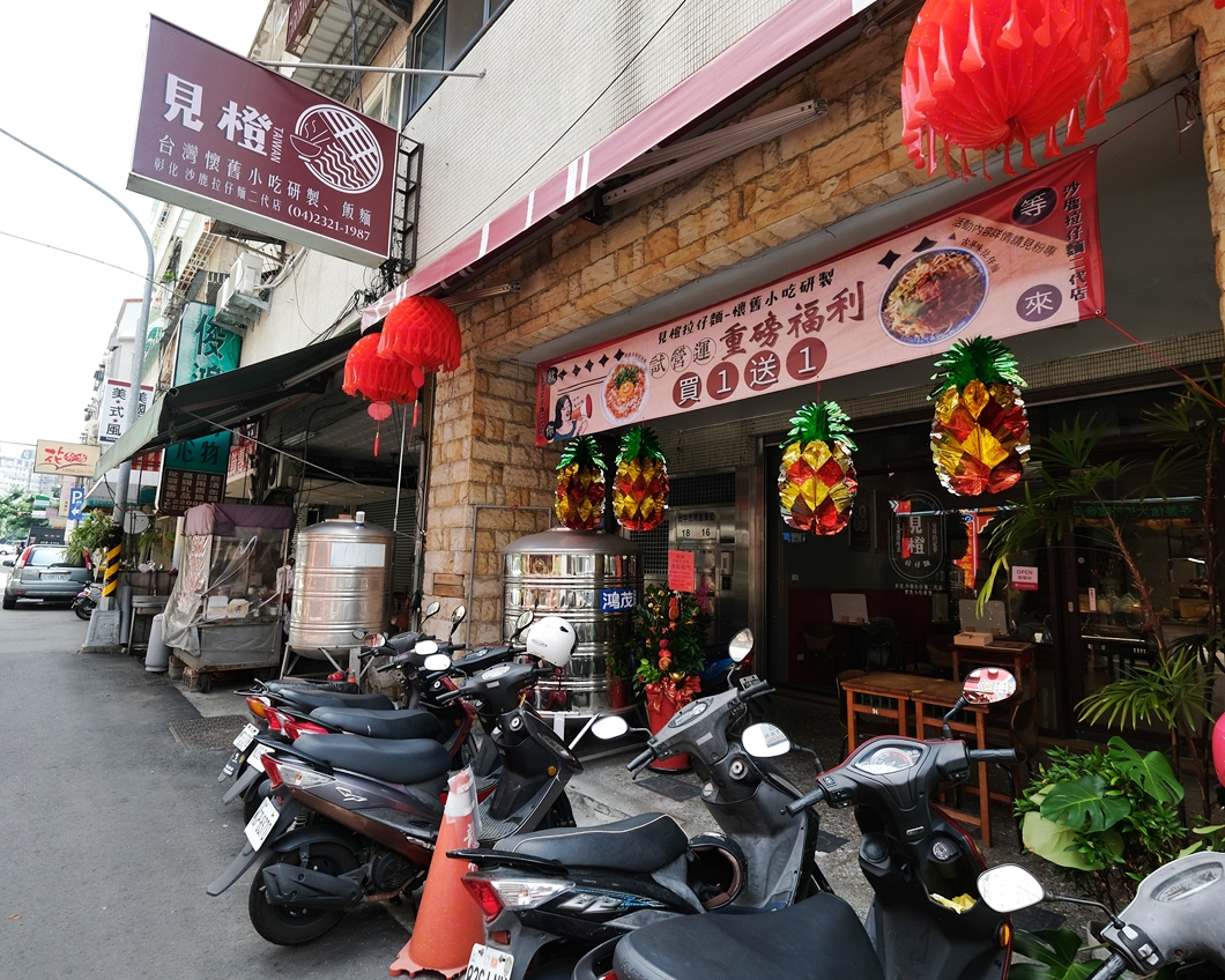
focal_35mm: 17
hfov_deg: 89.6
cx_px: 633
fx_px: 616
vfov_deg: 77.0
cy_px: 488
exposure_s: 1/125
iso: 200
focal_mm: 10
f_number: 4.5
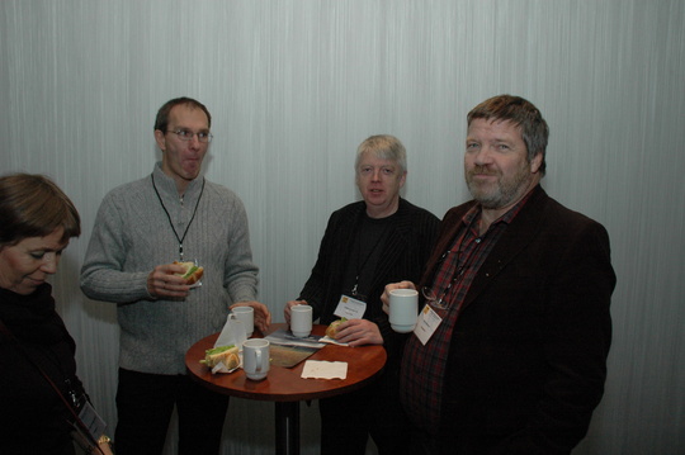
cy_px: 228
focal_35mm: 27
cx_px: 342
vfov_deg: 47.8
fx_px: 513
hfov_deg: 67.4
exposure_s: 1/100
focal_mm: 18
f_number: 7.1
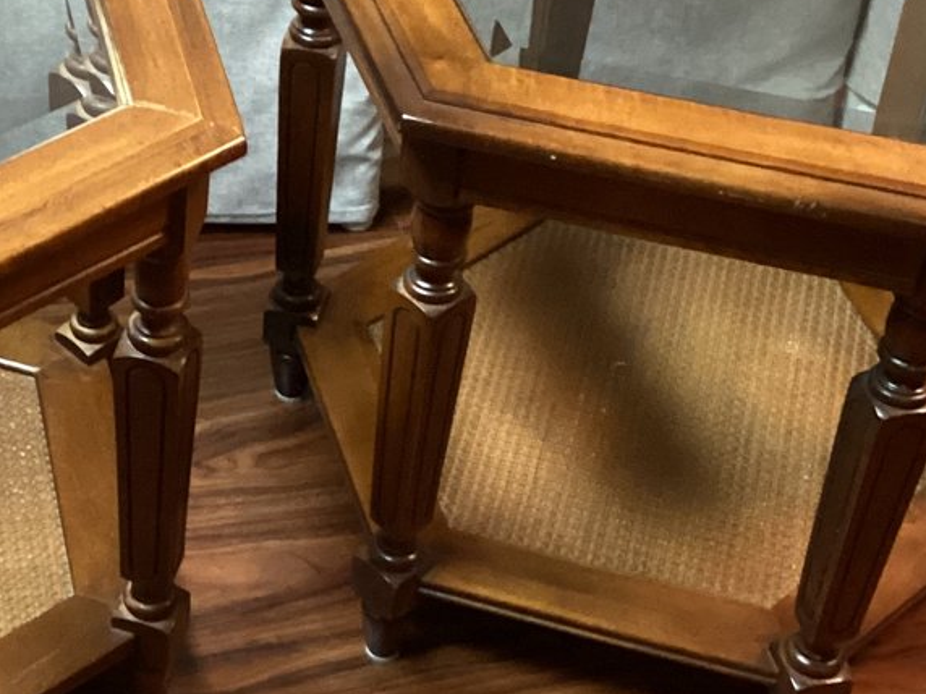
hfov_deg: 23.5
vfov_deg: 18.0
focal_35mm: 82
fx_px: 2194
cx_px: 211
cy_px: 376
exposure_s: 1/30
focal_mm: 3.3
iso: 400
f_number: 2.4
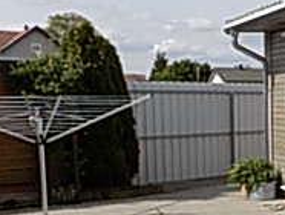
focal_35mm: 79
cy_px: 167
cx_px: 440
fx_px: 651
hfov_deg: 20.7
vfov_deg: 18.6
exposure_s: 1/1000
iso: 80
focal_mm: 4
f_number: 3.1
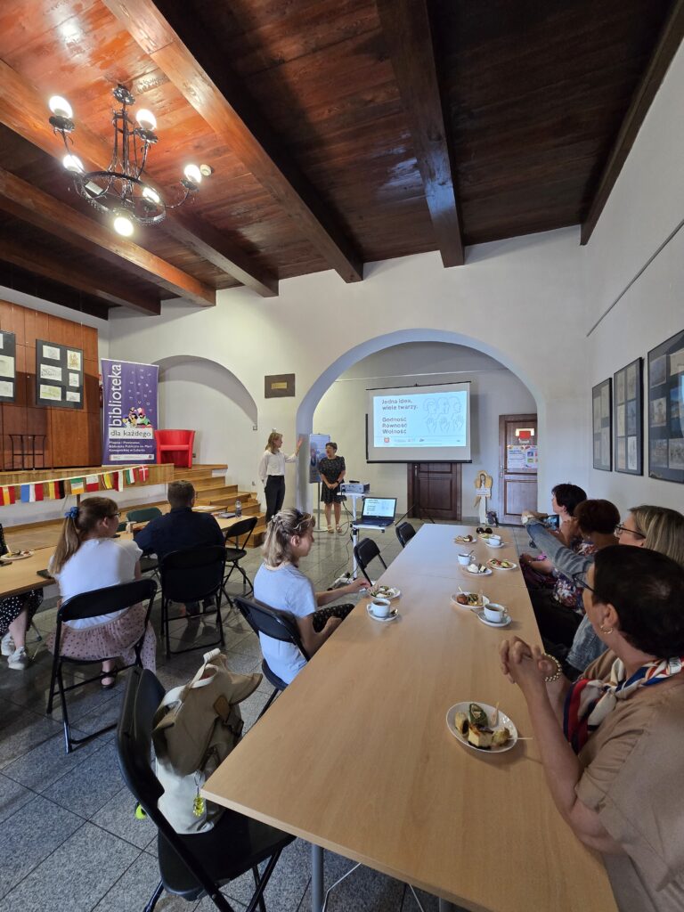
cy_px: 456
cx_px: 342
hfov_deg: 89.9
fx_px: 343
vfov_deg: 106.2
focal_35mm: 13
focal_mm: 2.2
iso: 320
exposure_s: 1/50
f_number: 2.2
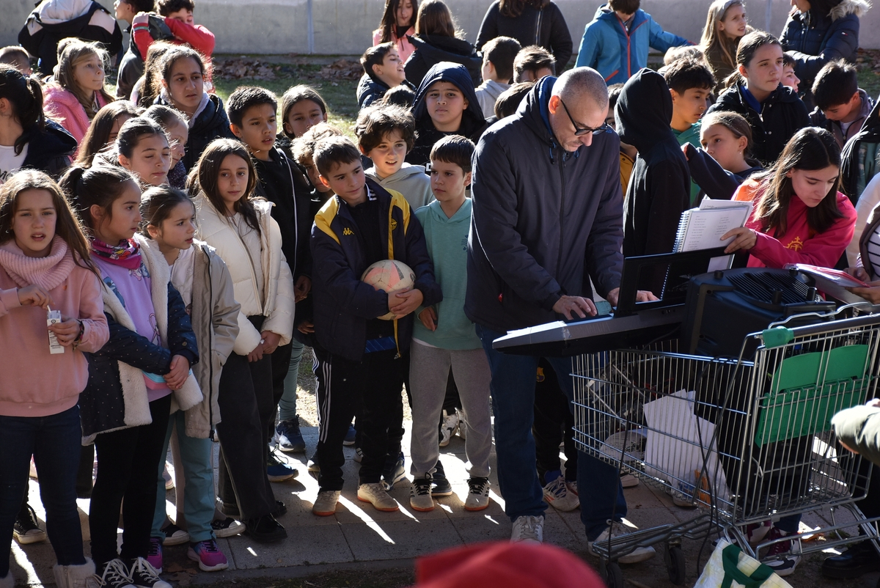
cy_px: 294
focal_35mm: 99
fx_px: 2422
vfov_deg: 13.8
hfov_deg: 20.6
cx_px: 440
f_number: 5
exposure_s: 1/400
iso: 320
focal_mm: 66
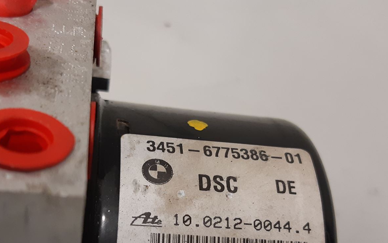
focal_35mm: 48
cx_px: 178
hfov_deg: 41.8
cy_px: 179
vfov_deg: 26.6
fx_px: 508
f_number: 1.7
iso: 160
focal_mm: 3.93
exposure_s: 1/50
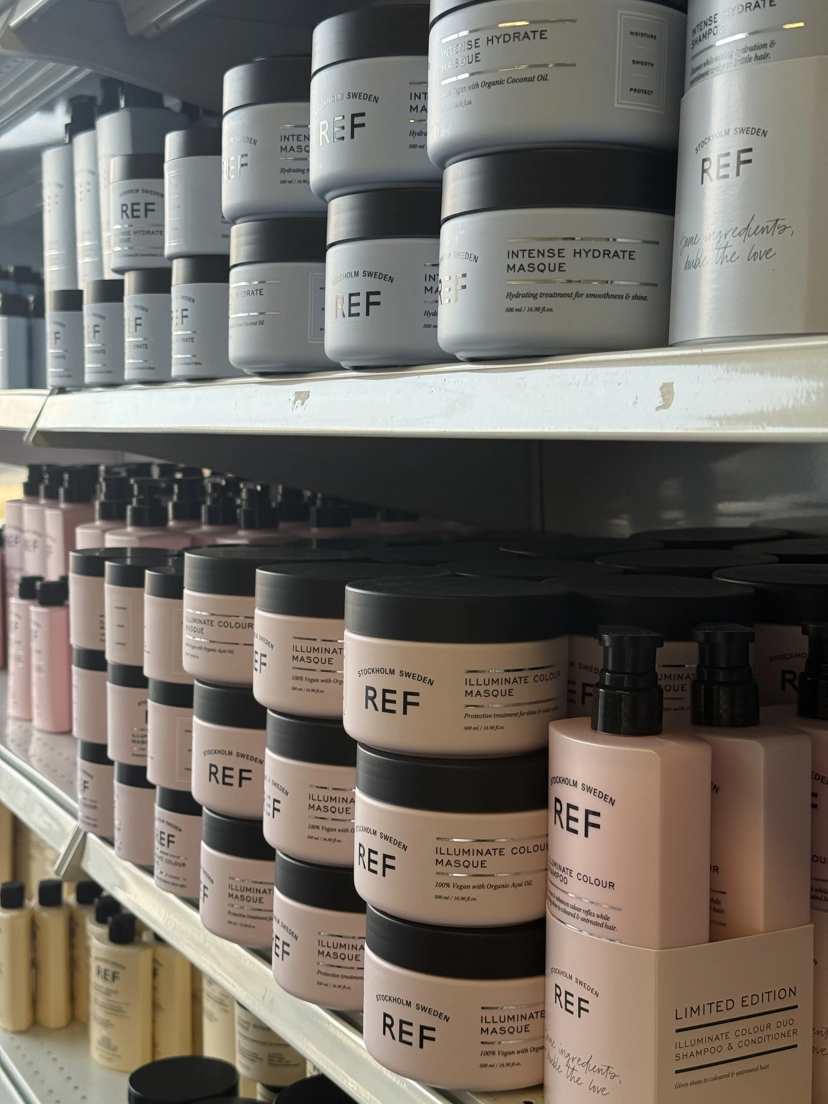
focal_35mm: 48
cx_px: 414
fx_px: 1531
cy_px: 552
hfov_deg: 30.3
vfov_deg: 39.7
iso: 80
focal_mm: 6.76
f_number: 1.78
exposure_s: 1/100
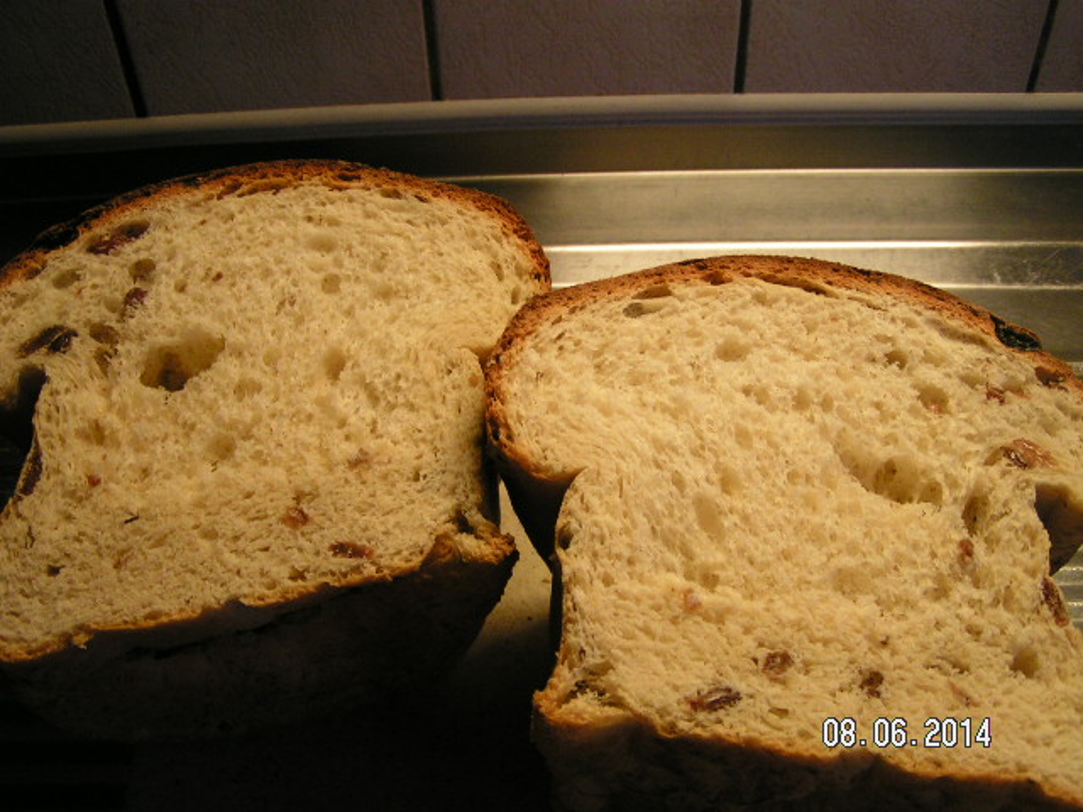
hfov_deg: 49.0
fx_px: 1189
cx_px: 542
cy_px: 406
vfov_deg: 37.7
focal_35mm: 38
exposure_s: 1/40
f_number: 2.8
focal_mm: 5.8
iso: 125
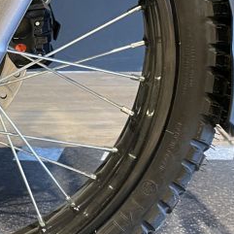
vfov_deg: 17.0
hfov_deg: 16.2
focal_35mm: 101
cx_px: -81
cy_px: 22
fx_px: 772
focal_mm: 4.25
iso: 320
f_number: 1.8
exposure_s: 1/50
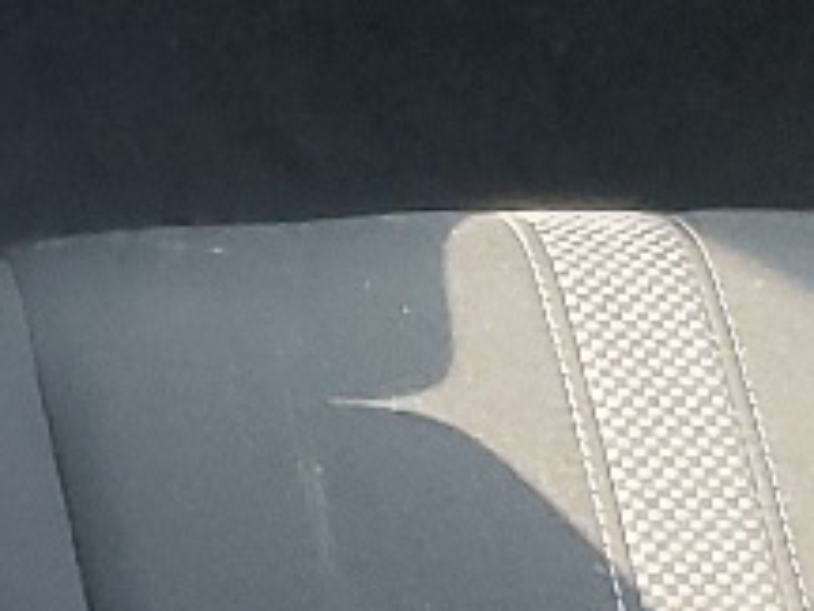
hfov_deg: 9.6
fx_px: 4538
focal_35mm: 193
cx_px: -825
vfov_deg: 7.7
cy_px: 272
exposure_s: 1/120
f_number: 1.5
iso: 70
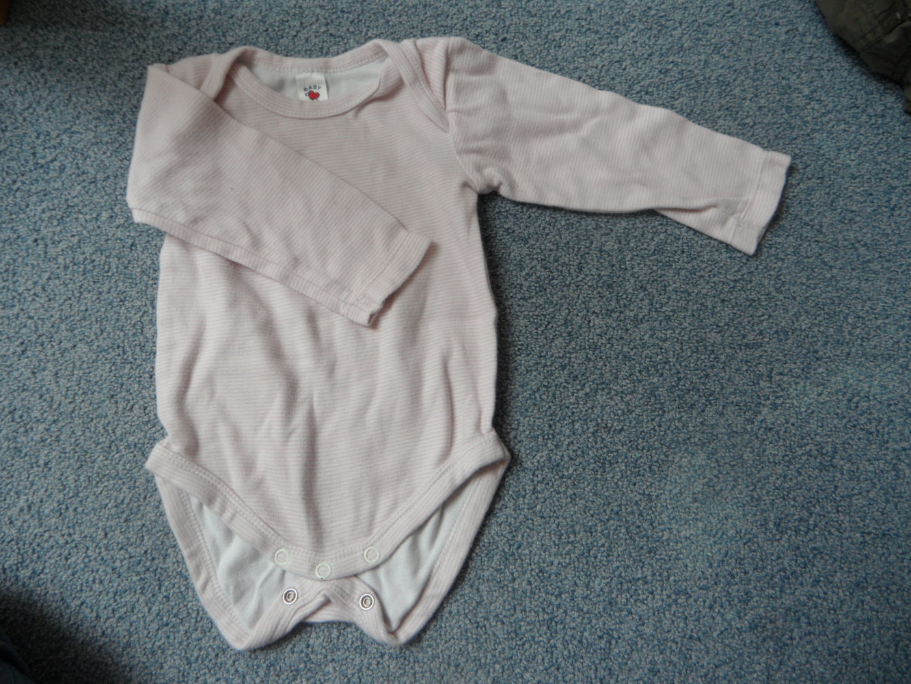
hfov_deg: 71.6
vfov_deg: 56.8
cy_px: 342
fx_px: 632
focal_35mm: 24
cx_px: 456
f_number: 2.9
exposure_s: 1/45
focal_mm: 4.1
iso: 80
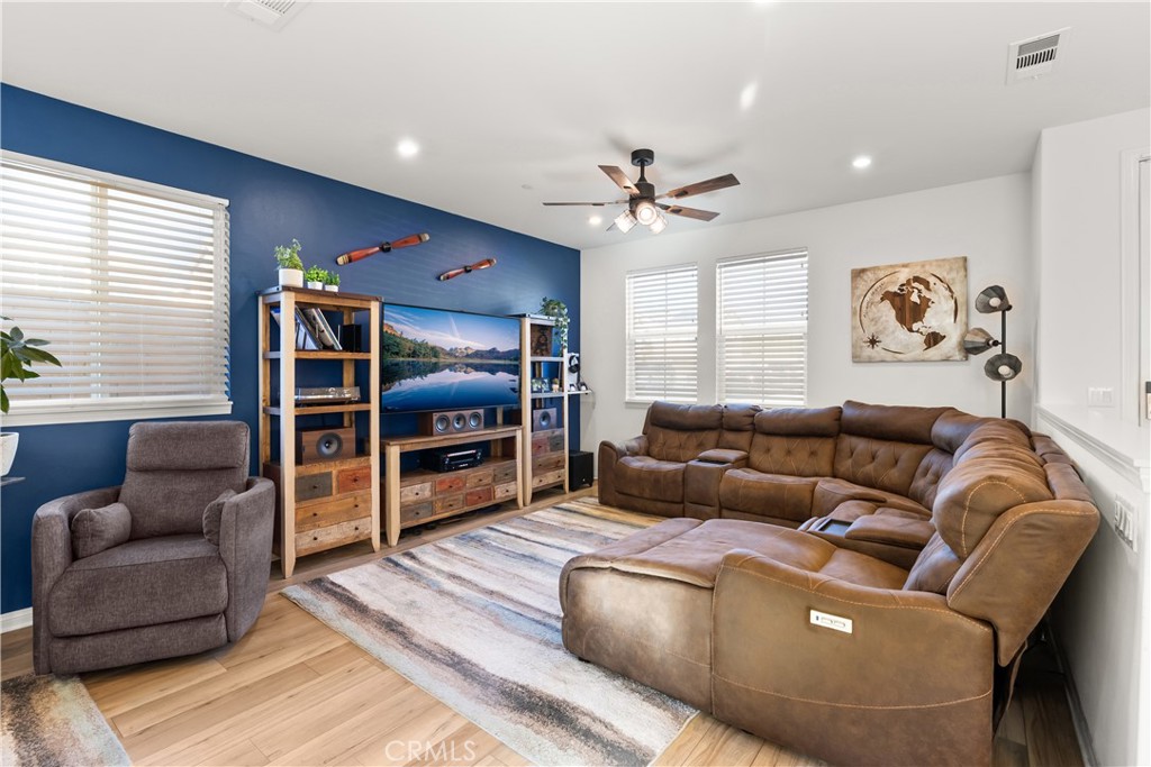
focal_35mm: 16
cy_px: 384
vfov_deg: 73.8
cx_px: 576
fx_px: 512
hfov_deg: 96.7
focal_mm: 16
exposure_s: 1/3
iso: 640
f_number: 9
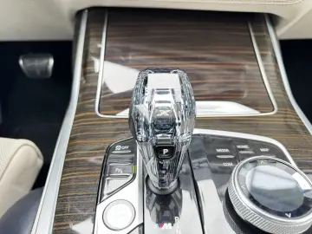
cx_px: 156
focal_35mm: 24
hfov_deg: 71.6
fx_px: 216
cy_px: 117
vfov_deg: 56.8
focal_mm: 6.76
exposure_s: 1/60
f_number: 1.78
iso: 250
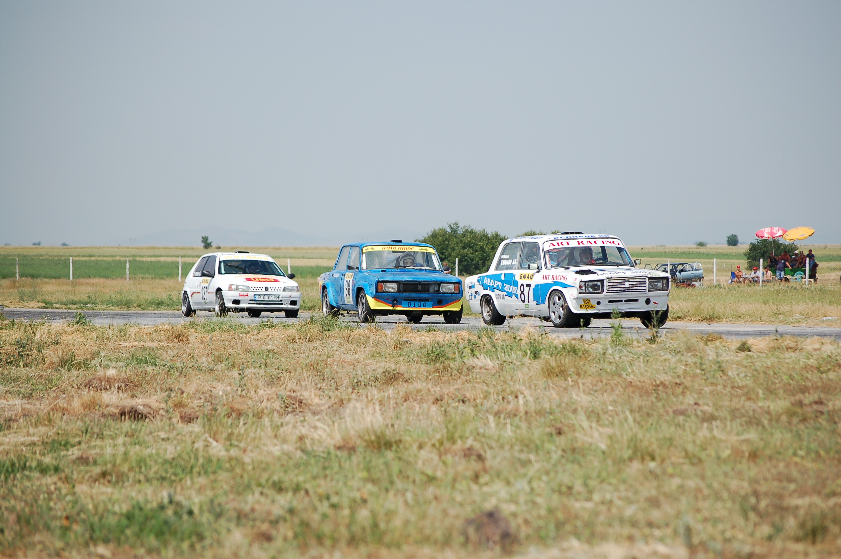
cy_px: 280
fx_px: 3676
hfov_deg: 13.1
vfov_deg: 8.7
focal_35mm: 158
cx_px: 420
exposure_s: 1/1250
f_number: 5
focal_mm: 105
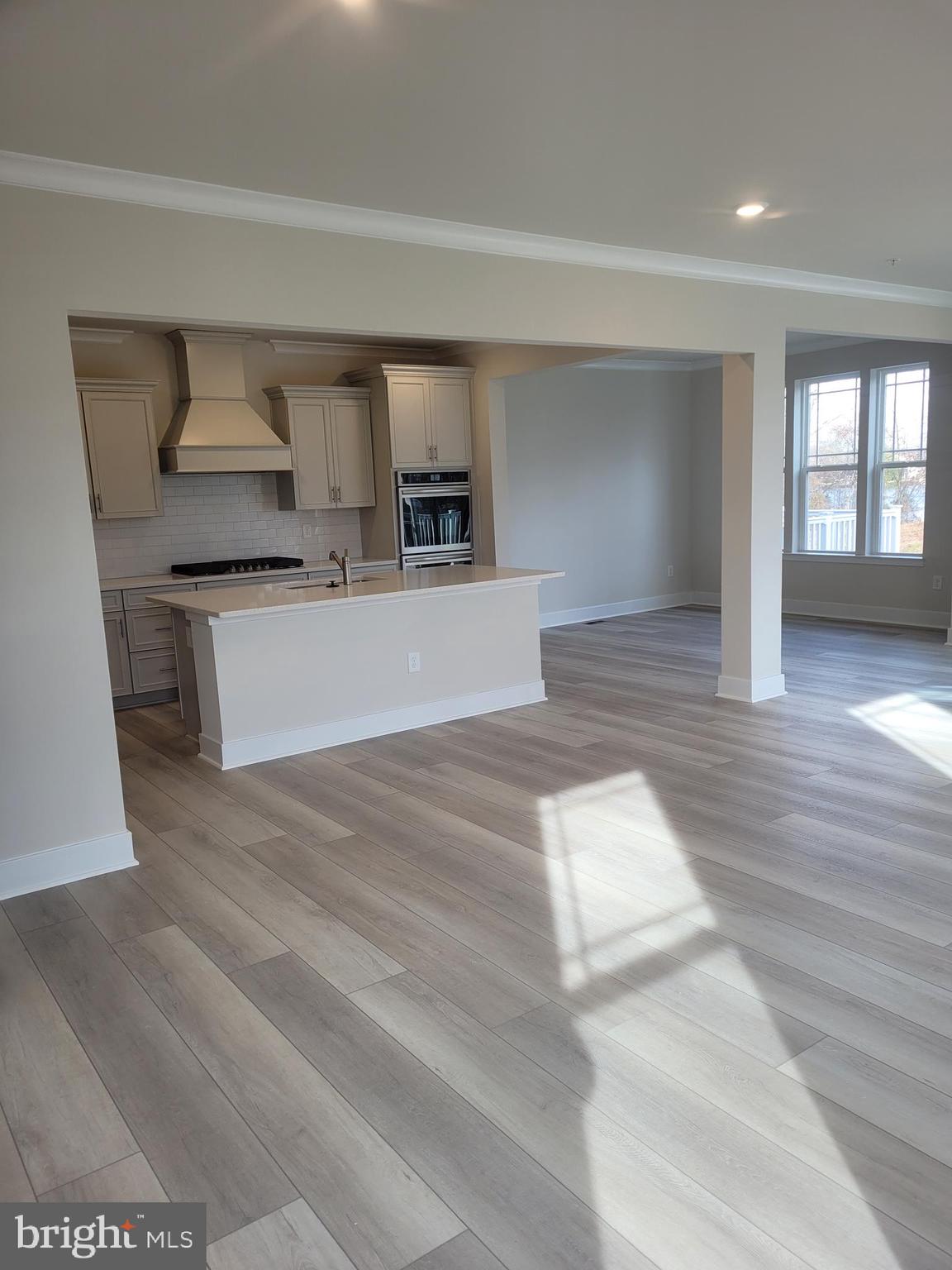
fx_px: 953
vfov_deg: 67.3
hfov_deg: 53.1
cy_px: 635
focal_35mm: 26
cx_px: 476
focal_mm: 5.4
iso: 40
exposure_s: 1/120
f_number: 1.8
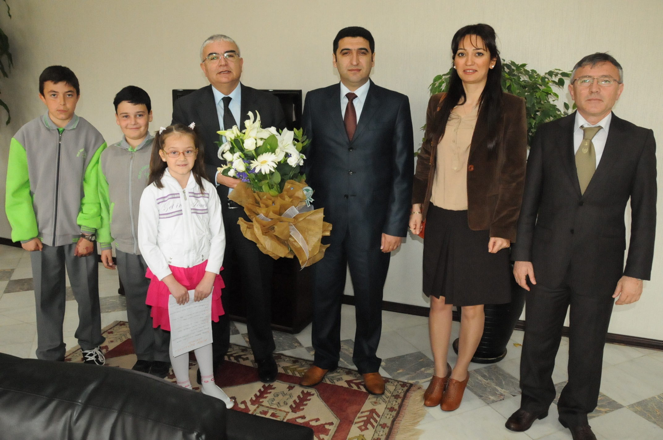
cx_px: 332
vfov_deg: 47.8
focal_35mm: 27
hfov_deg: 67.4
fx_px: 497
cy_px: 220
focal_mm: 18
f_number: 7.1
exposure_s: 1/60
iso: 3200
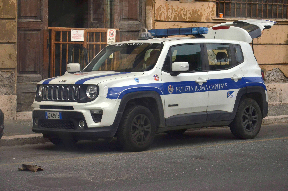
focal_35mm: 112
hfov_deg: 18.2
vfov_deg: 12.1
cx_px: 144
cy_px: 96
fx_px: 898
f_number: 8
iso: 800
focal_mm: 75
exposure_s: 1/3000
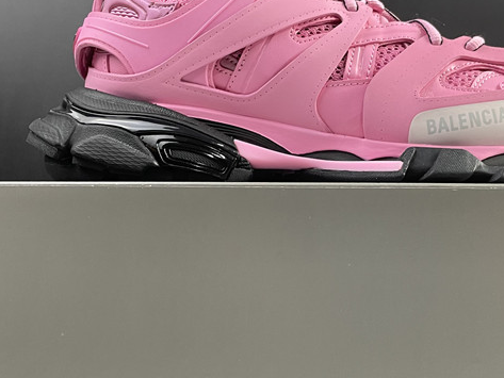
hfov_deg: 34.8
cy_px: 207
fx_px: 801
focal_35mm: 55
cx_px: 300
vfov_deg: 26.6
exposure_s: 1/79
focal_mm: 4.2
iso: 125
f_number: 1.6
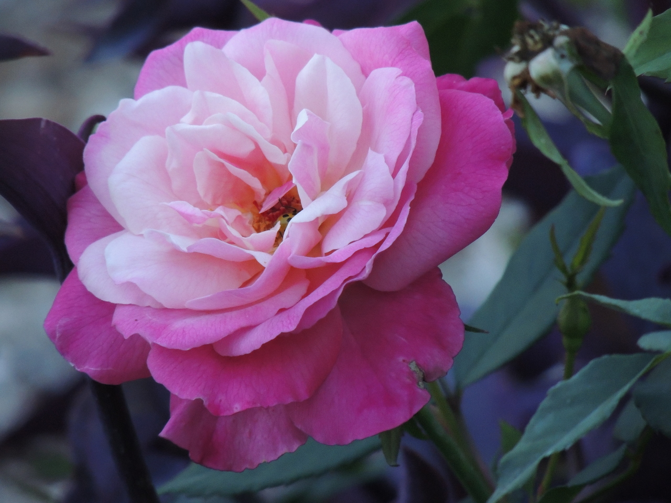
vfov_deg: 1.5
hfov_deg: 2.0
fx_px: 19384
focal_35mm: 1000
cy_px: 252
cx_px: 336
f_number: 5.9
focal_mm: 180
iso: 800
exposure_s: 1/320
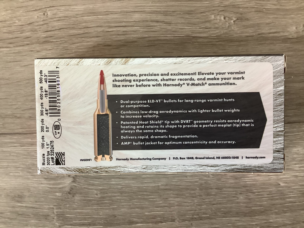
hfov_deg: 58.4
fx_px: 272
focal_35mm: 31
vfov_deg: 45.4
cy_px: 114
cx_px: 152
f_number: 2.4
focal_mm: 3.3
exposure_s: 1/60
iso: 250
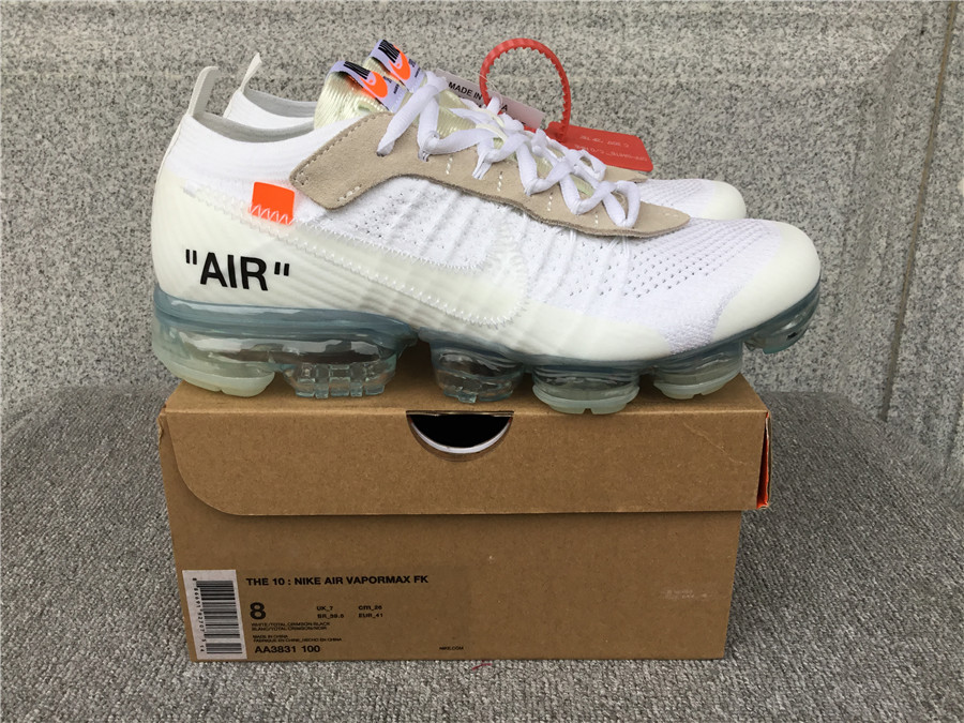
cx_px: 482
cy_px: 362
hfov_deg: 58.4
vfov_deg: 45.4
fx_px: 863
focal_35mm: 31
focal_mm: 3.3
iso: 32
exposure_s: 1/100
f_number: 2.4
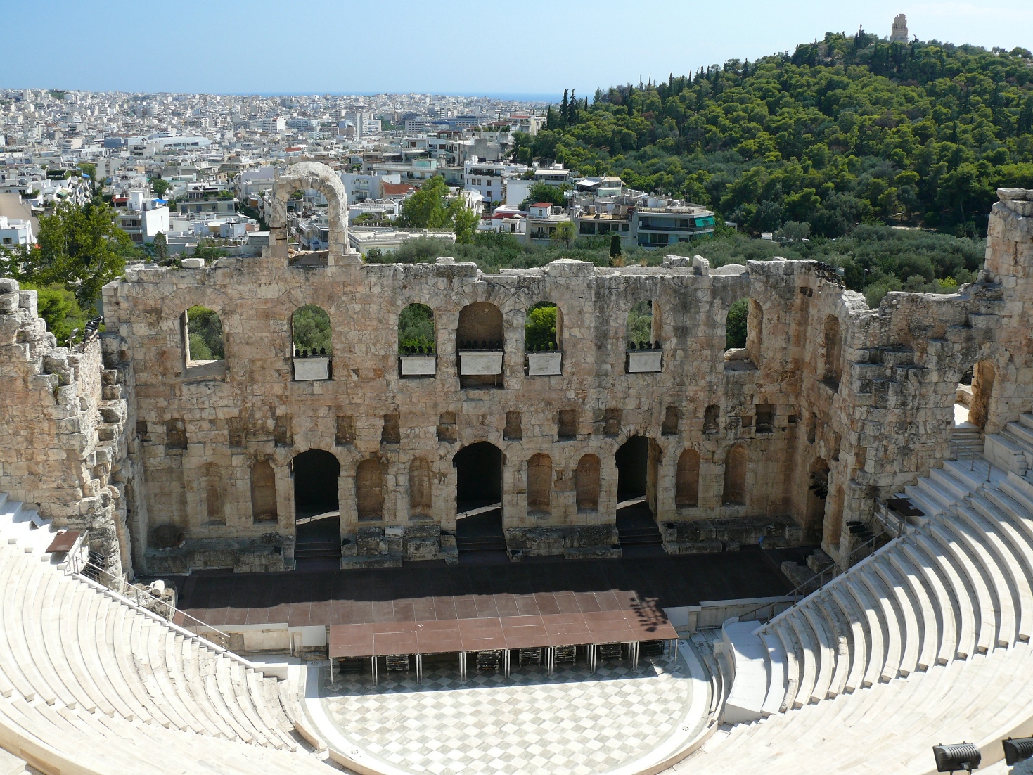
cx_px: 516
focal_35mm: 35
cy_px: 388
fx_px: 1045
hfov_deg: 52.6
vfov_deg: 40.7
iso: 100
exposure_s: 1/250
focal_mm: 7.4
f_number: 4.5
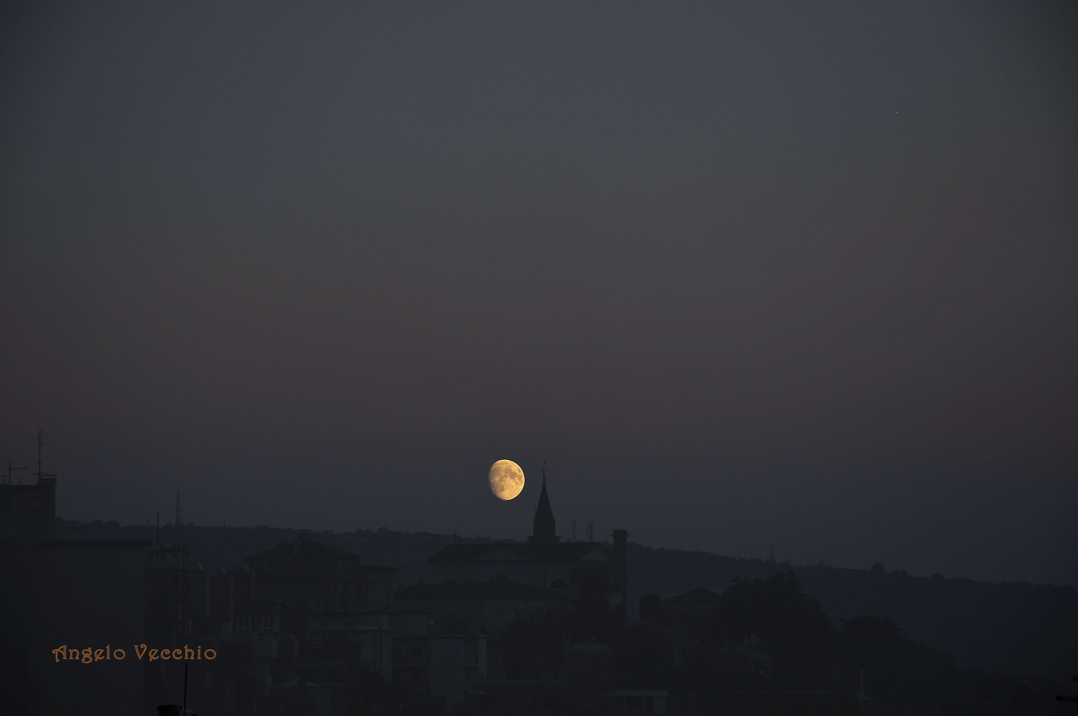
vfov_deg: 8.7
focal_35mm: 158
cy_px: 358
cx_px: 539
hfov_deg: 13.1
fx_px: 4710
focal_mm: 105
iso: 200
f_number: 8
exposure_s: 1/160
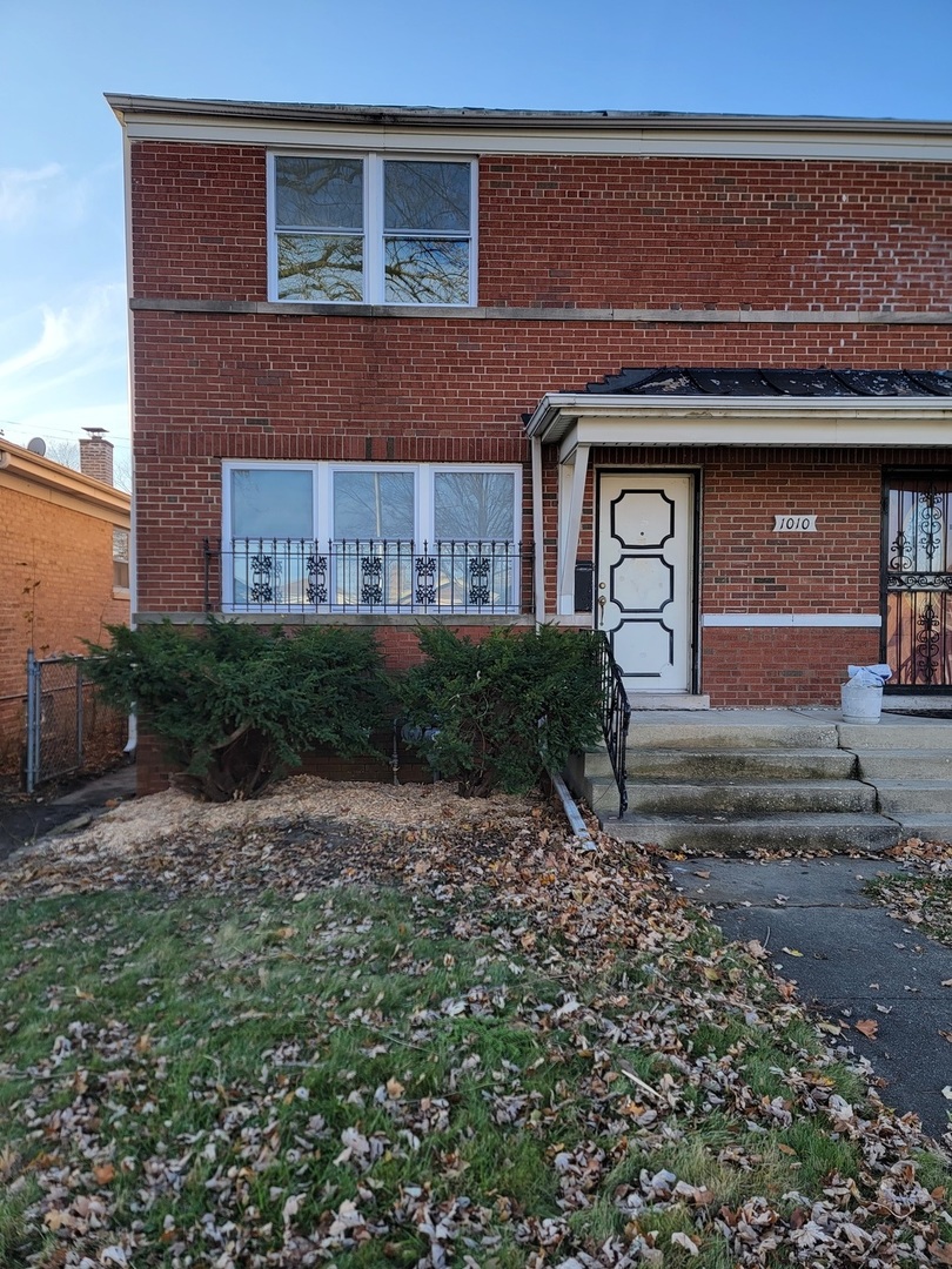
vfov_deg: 71.6
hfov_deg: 56.8
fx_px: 880
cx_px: 476
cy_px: 634
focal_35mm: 24
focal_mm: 6.7
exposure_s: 1/163
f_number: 1.8
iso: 16
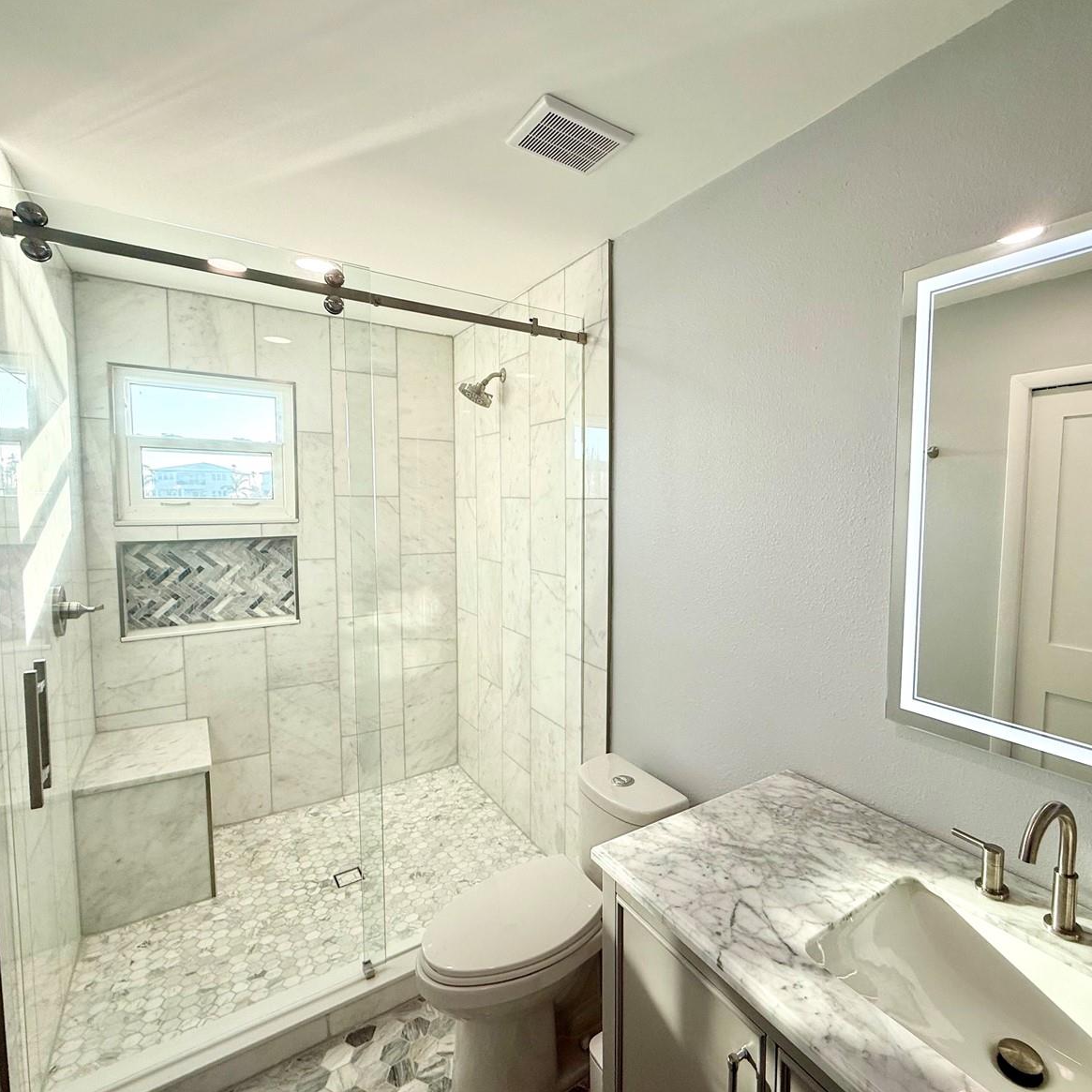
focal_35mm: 17
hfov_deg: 83.2
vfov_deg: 84.0
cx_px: 642
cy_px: 546
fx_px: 607
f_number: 2.2
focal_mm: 2.22
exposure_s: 1/205
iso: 64
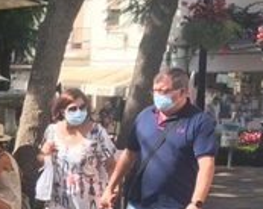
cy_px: 233
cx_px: -175
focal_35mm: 105
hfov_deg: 16.1
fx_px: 816
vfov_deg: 14.3
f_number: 2.2
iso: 25
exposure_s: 1/523
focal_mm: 4.15
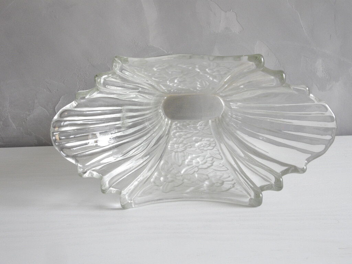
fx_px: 661
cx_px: 176
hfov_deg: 29.8
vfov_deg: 22.6
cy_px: 132
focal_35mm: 65
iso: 200
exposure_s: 1/80
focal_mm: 13.7
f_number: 3.8
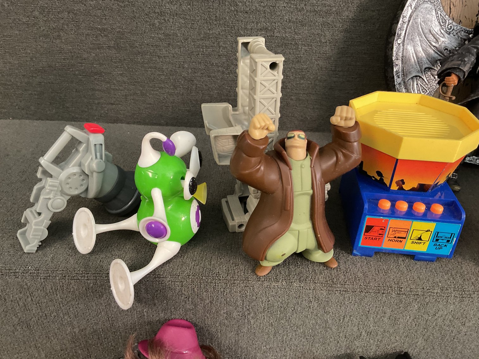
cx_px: 240
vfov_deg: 48.2
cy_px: 180
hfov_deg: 61.7
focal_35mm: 29
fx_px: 401
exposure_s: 1/40
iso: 200
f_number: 1.8
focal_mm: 3
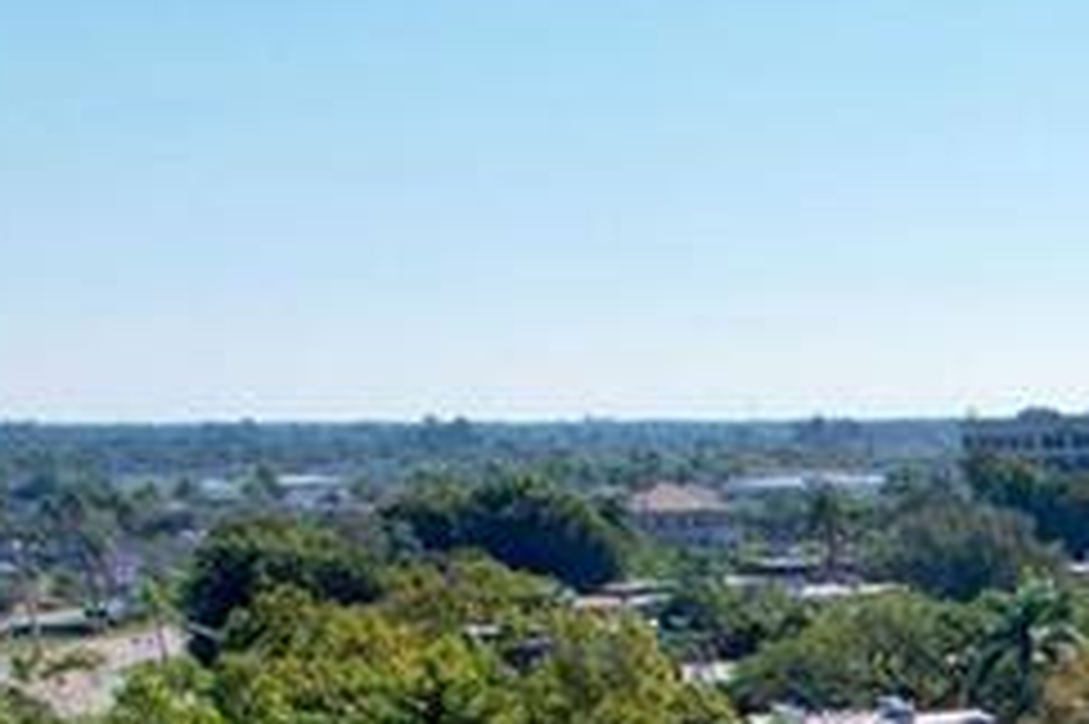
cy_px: 1417
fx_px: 2811
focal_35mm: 93
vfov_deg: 12.9
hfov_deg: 16.6
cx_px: 2169
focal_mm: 8.38
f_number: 2.8
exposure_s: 1/3000
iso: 100
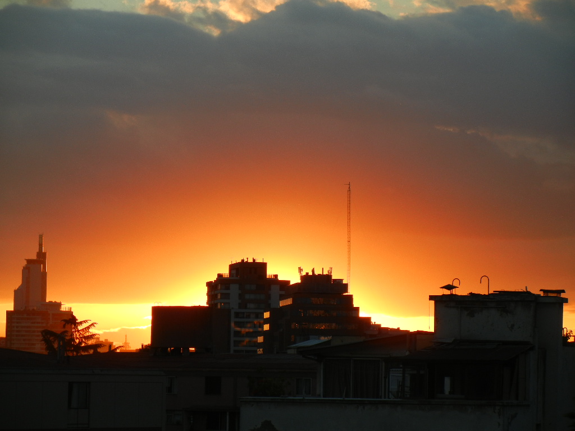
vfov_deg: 8.5
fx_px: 2890
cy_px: 216
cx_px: 288
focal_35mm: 174
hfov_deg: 11.4
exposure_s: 1/280
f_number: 4.6
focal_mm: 31.4
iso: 160
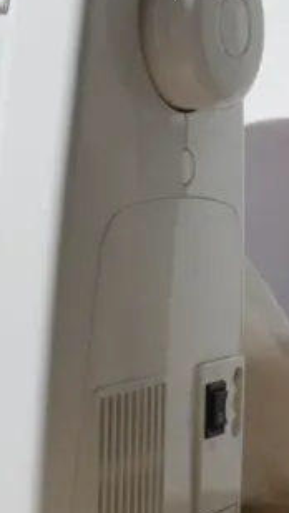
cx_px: 704
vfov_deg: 21.0
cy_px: 124
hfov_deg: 10.3
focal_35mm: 101
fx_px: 1375
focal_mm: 14
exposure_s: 1/60
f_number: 9
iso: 800
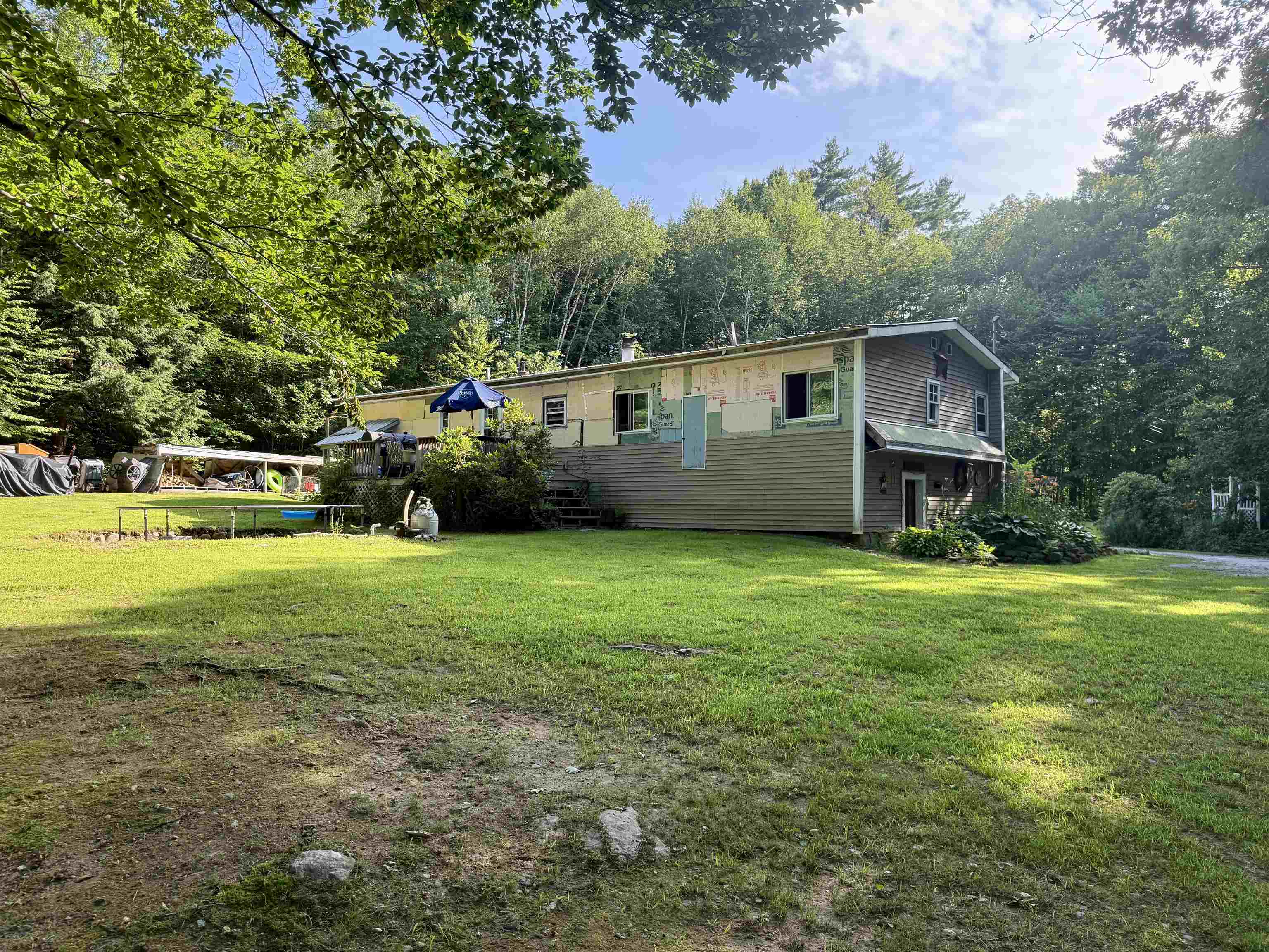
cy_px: 476
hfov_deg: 71.6
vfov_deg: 56.8
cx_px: 634
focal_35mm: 24
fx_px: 880
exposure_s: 1/567
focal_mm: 6.76
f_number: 1.78
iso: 100
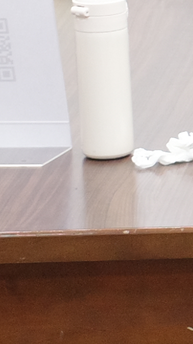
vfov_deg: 8.0
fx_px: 2441
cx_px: 849
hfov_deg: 4.1
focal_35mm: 268
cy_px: 25
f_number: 2.8
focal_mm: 18.3
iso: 640
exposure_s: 1/30
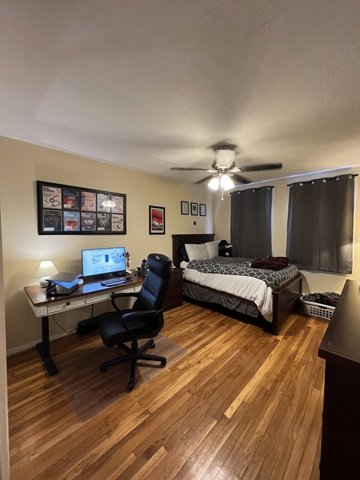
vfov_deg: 106.2
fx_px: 180
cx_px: 180
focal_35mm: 13
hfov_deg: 89.9
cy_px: 240
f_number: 1.8
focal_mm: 1.57
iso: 400
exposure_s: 1/60
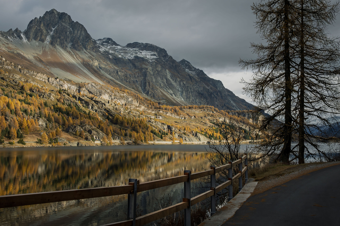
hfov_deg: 46.4
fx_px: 397
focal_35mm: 42
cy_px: 113
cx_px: 170
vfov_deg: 31.9
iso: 320
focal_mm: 28
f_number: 13
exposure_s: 1/250
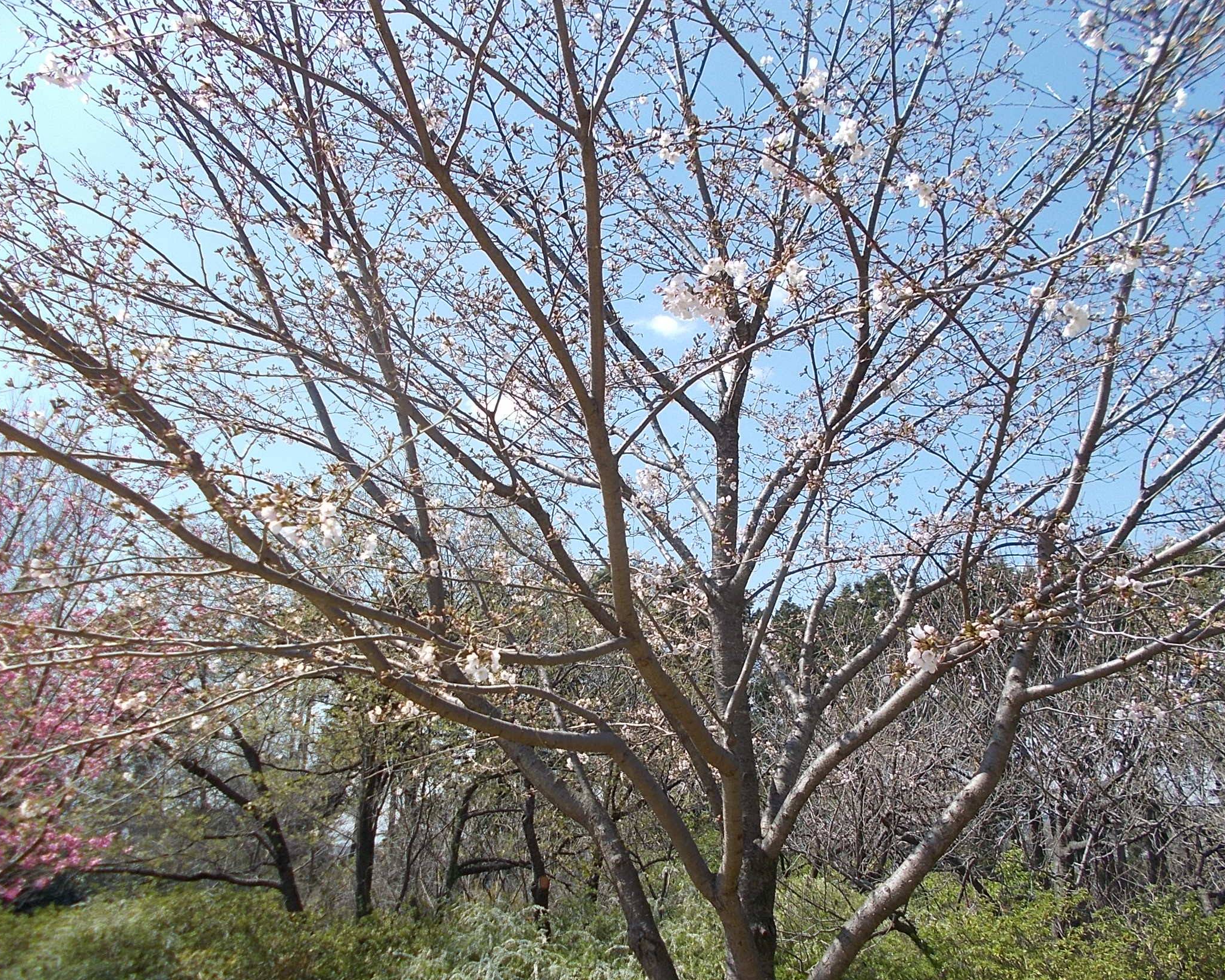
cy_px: 478
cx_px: 620
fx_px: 1015
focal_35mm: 28
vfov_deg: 51.5
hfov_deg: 62.2
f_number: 8
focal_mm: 4.6
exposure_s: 1/125
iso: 80
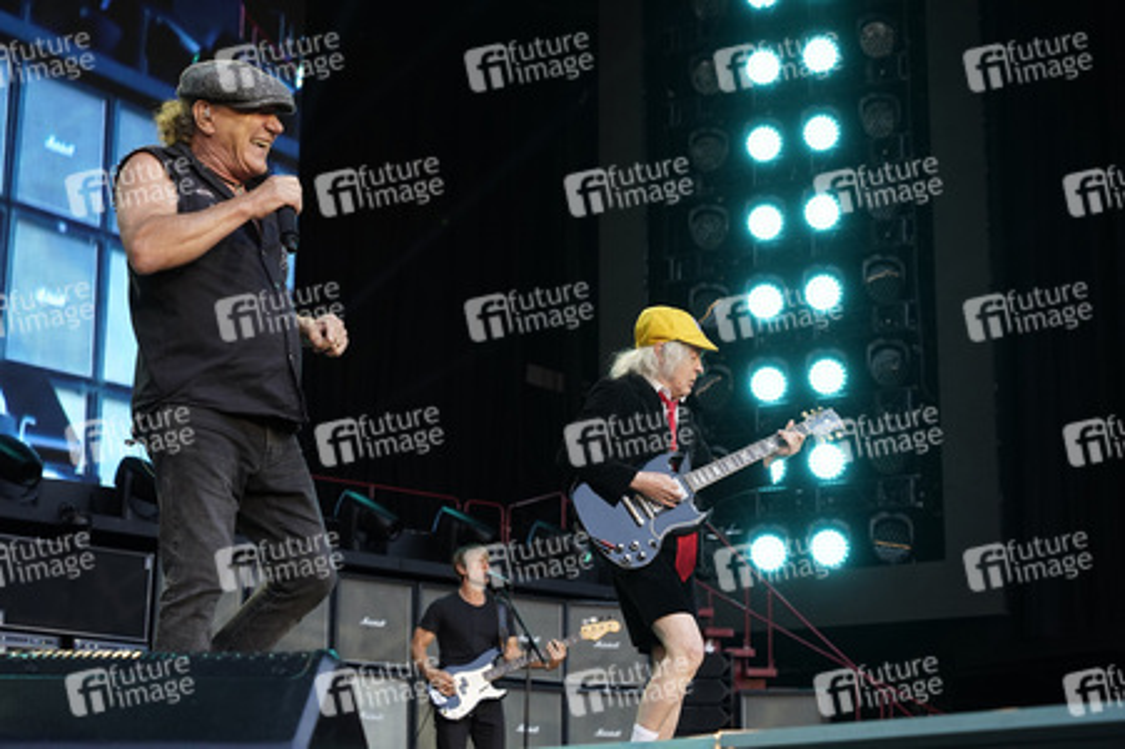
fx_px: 1811
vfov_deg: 23.3
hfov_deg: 34.5
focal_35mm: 58
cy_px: 374
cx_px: 562
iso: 1600
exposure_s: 1/400
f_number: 5
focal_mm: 58
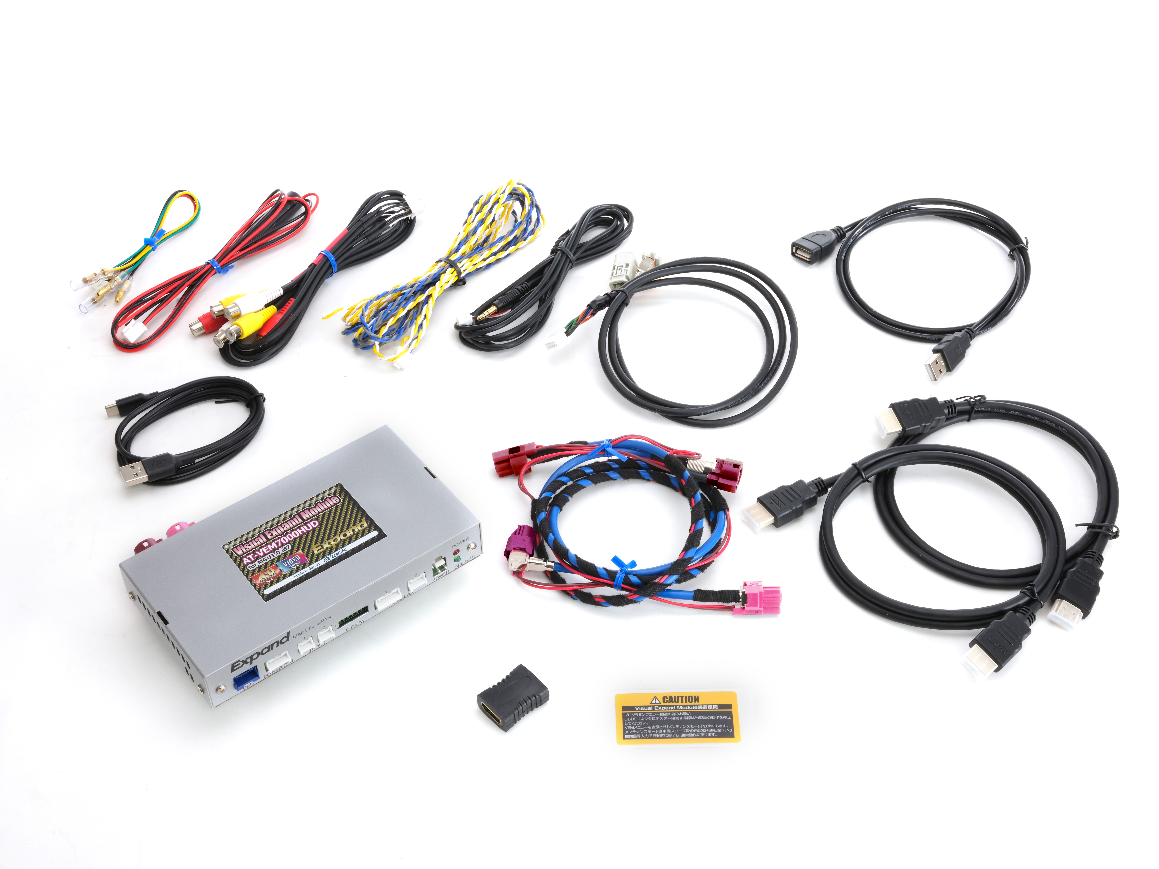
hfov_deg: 38.2
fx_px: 1674
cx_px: 580
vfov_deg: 29.1
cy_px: 434
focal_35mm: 50
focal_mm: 63
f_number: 32
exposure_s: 4
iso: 100
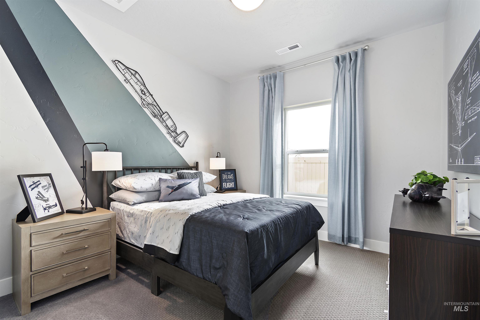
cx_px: 240
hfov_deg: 100.4
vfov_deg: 77.3
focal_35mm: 15
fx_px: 200
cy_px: 160
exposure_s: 1/6
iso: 320
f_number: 6.3
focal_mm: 10
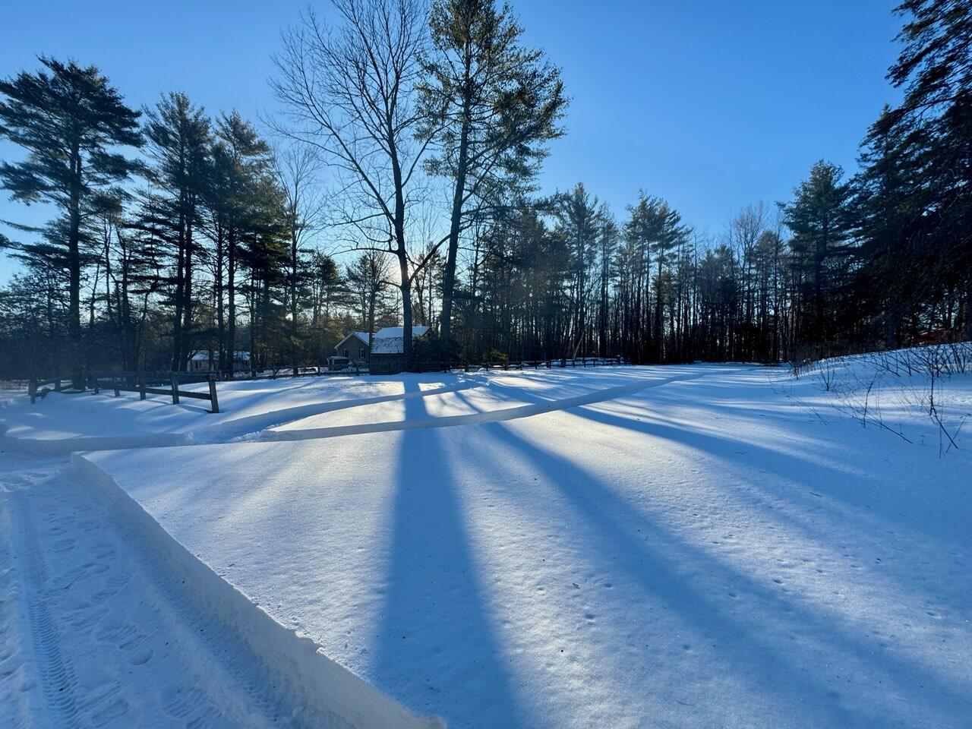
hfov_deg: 102.1
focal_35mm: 14
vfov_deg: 85.7
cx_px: 486
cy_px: 364
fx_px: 393
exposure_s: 1/687
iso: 40
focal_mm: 2.22
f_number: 2.2
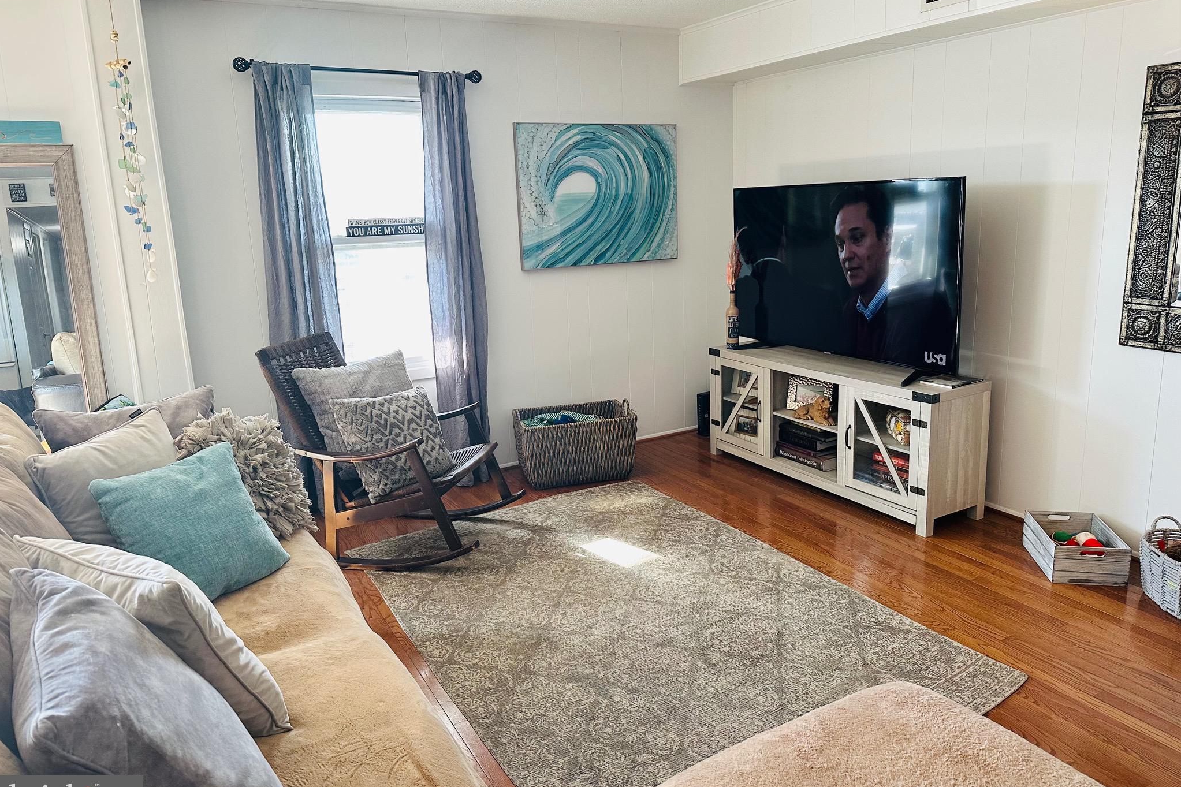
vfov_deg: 51.3
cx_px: 590
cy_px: 379
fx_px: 820
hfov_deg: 71.5
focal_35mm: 25
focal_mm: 6.86
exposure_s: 1/120
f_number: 1.78
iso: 200
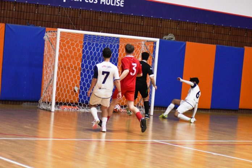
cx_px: 126
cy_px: 84
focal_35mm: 105
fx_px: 735
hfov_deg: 19.5
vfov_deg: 13.0
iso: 8000
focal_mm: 70
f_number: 4
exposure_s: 1/500
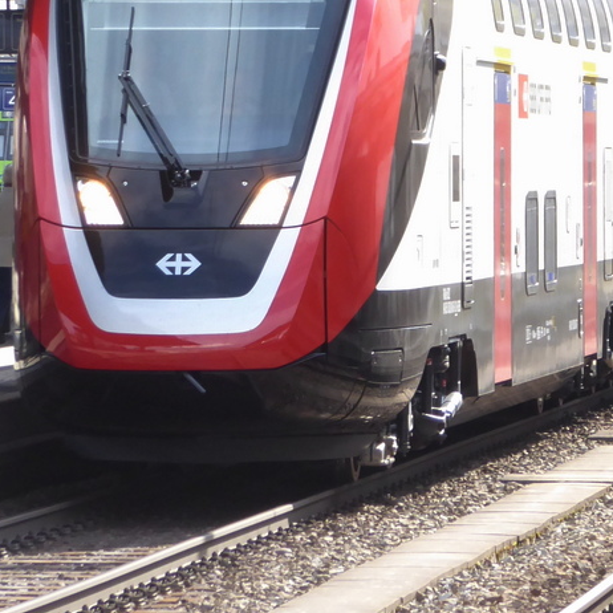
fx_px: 9477
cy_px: 109
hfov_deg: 3.7
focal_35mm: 473
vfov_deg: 3.7
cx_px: 362
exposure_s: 1/160
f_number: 5.6
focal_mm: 33.2
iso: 200
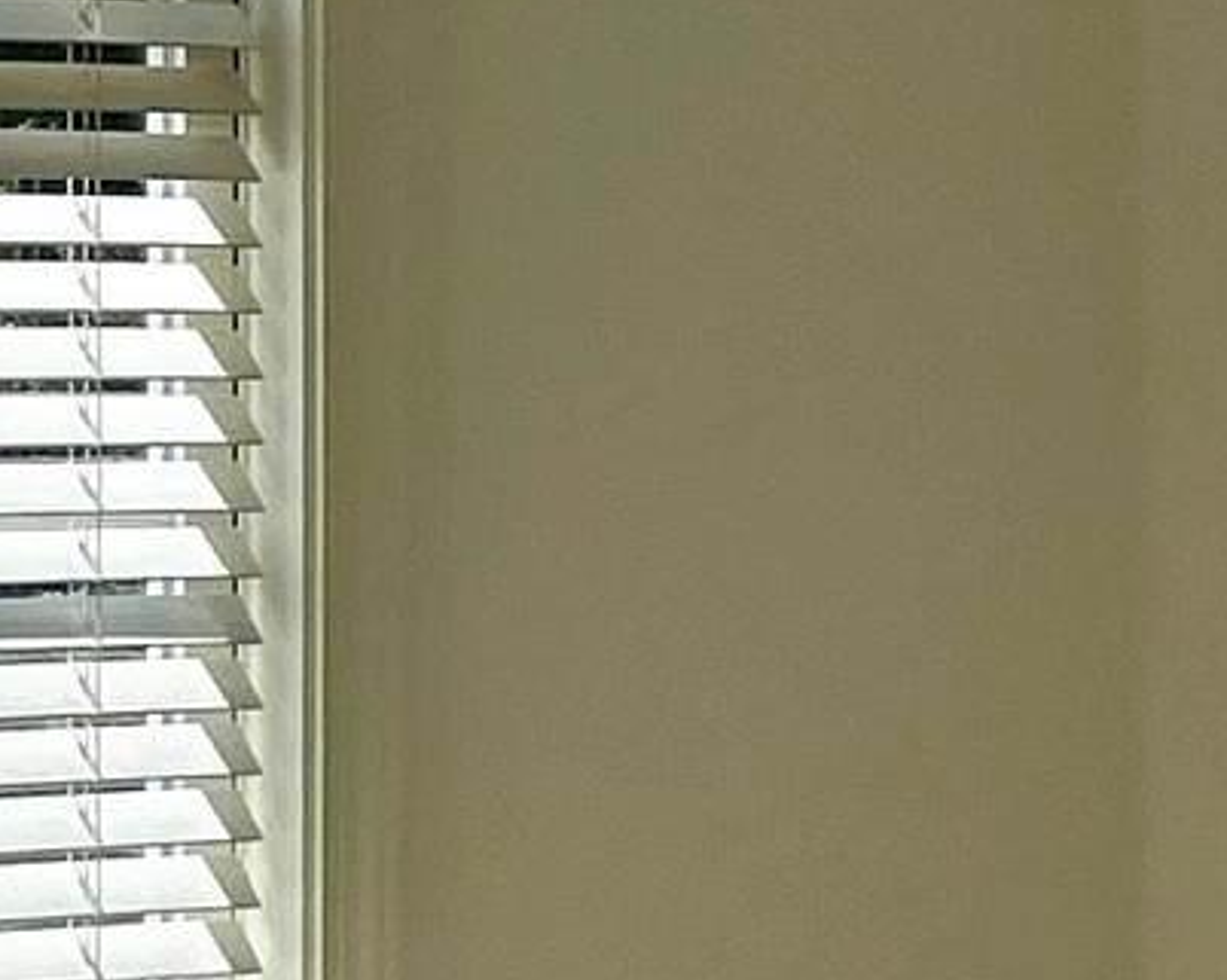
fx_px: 7040
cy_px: 400
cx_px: 2314
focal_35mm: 194
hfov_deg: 9.4
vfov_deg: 8.0
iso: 50
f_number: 1.5
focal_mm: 5.7
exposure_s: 1/1531
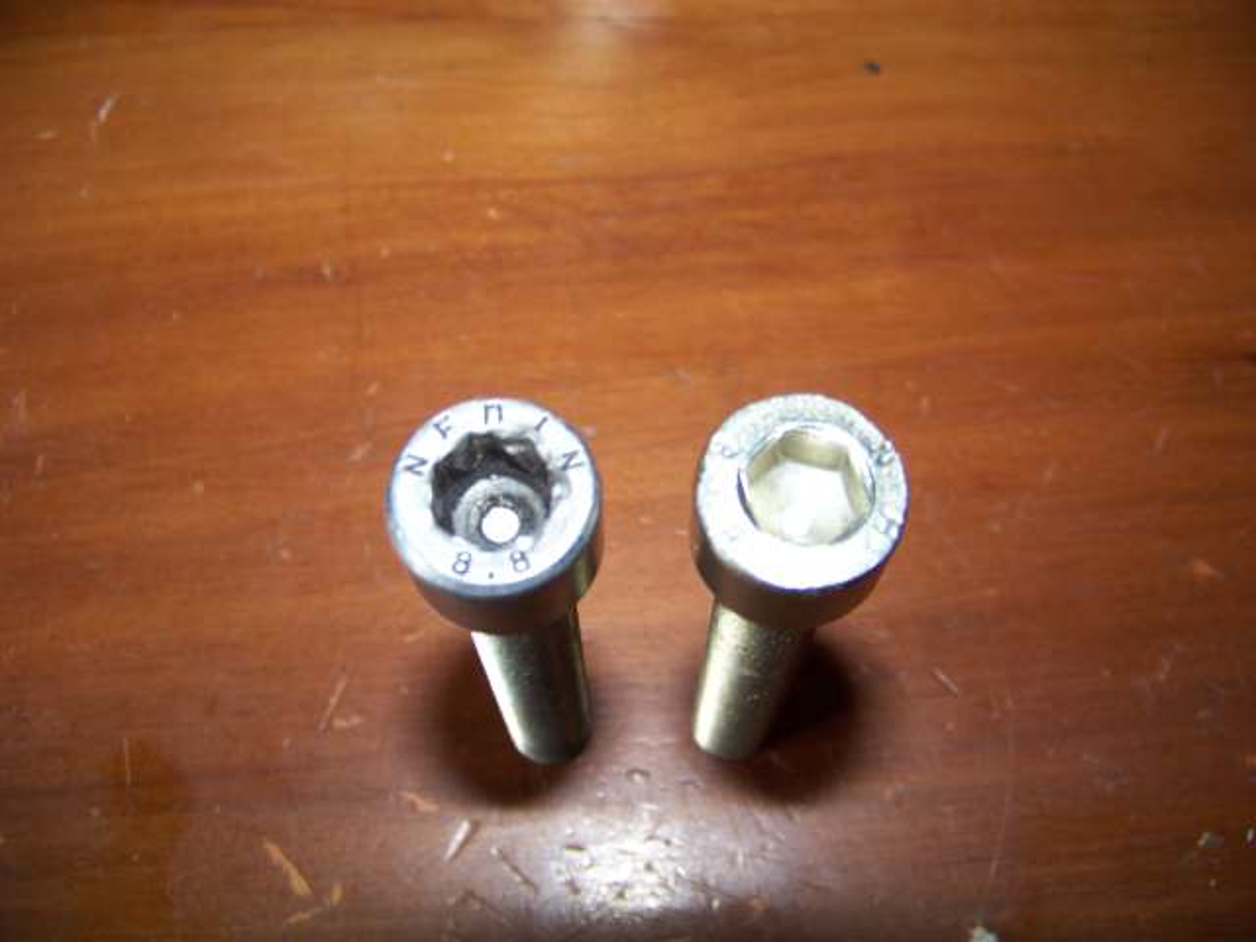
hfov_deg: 51.4
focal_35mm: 36
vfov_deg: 39.7
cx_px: 628
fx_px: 1306
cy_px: 471
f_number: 2.8
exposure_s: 1/30
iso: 71
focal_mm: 5.85
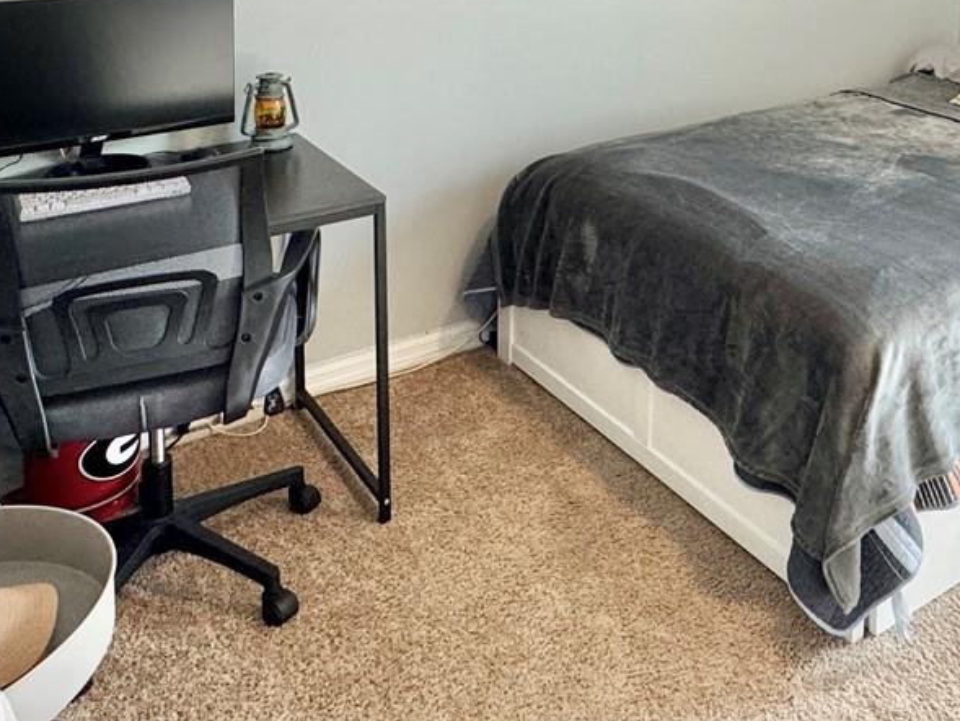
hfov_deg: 46.0
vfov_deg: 33.3
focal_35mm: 38
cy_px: -60
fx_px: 1054
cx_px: 790
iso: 200
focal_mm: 2.22
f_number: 2.2
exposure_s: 1/120
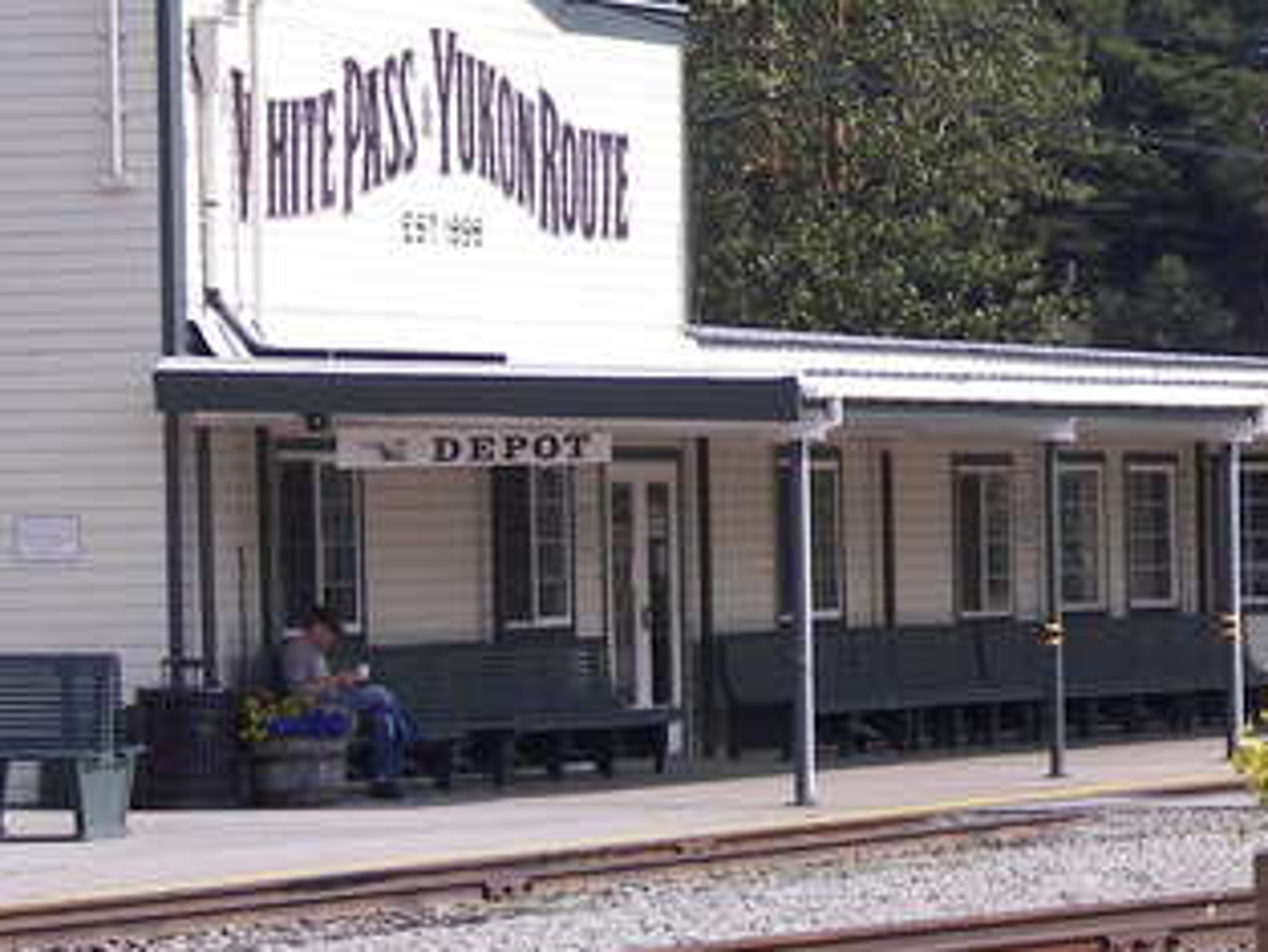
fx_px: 10664
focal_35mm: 291
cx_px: 968
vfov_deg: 5.1
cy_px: 109
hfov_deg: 6.8
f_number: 4.5
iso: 125
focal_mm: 18.9
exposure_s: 1/800
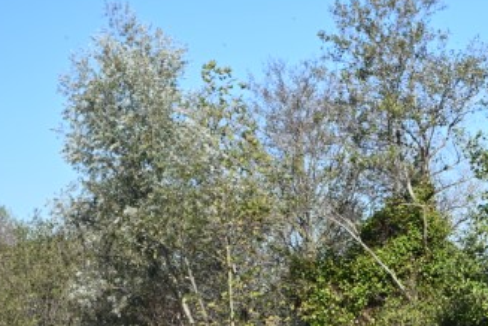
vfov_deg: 8.4
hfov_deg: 12.4
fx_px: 2196
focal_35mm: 162
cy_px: 313
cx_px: 554
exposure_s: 1/6400
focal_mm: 46
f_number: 2.8
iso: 400
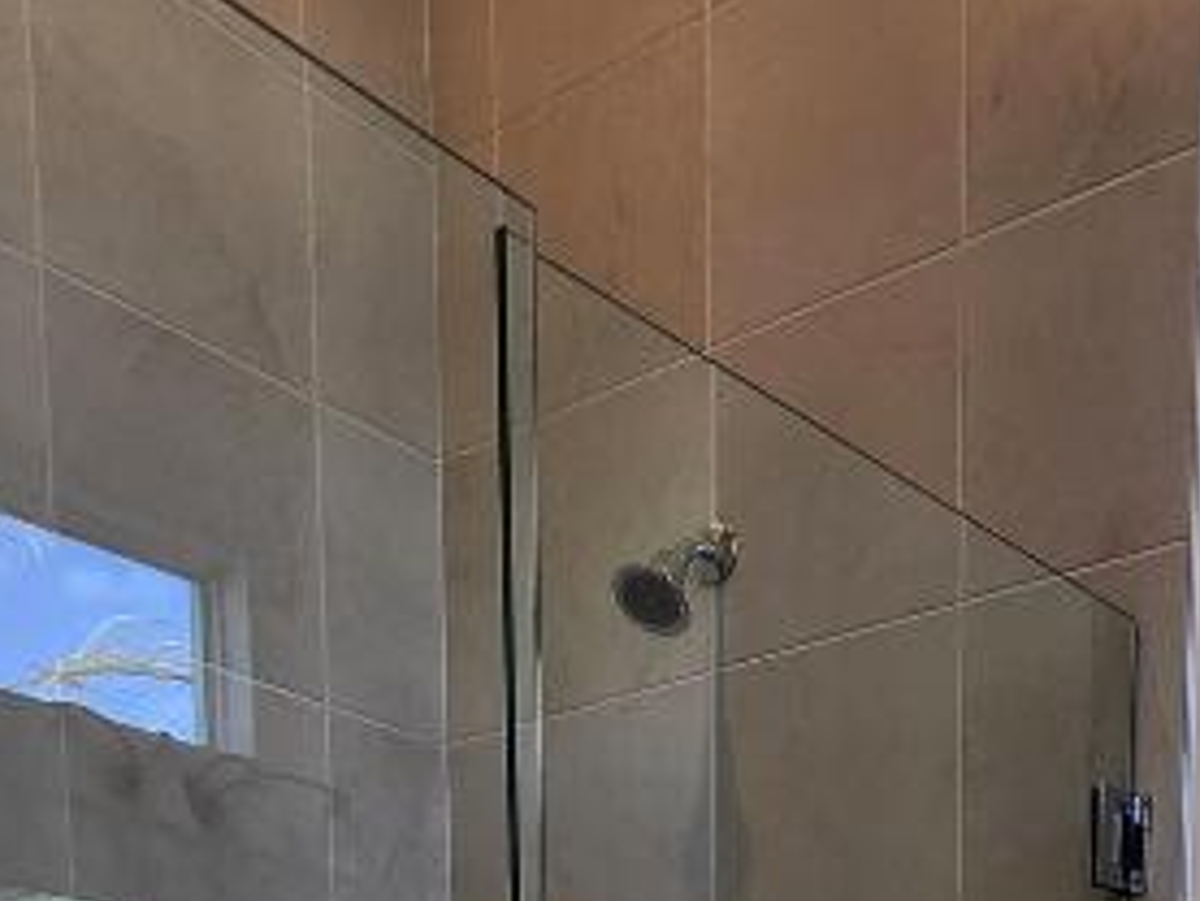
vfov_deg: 21.3
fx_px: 1665
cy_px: 1585
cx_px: 849
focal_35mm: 48
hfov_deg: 38.9
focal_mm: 1.74
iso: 32
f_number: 2.2
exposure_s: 1/60
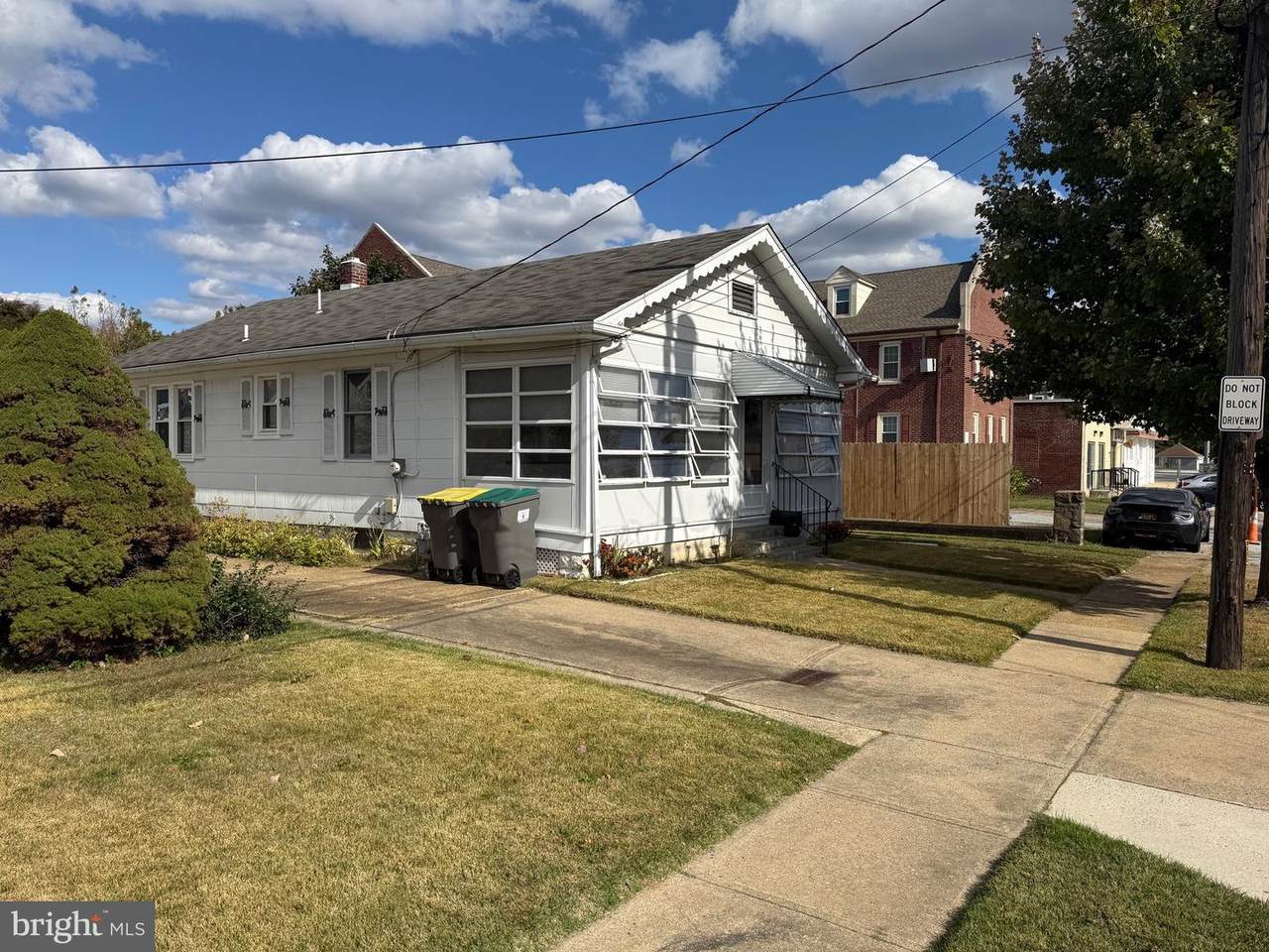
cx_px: 634
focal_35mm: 24
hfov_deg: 71.6
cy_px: 476
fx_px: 880
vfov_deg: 56.8
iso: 80
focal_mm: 6.76
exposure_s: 1/7353
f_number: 1.78
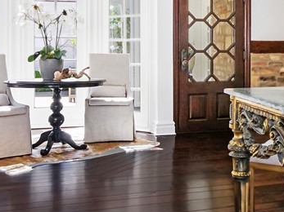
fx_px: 394
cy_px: 91
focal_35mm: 48
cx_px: 203
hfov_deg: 38.9
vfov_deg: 30.2
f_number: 9
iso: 1250
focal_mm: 13
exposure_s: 1/125
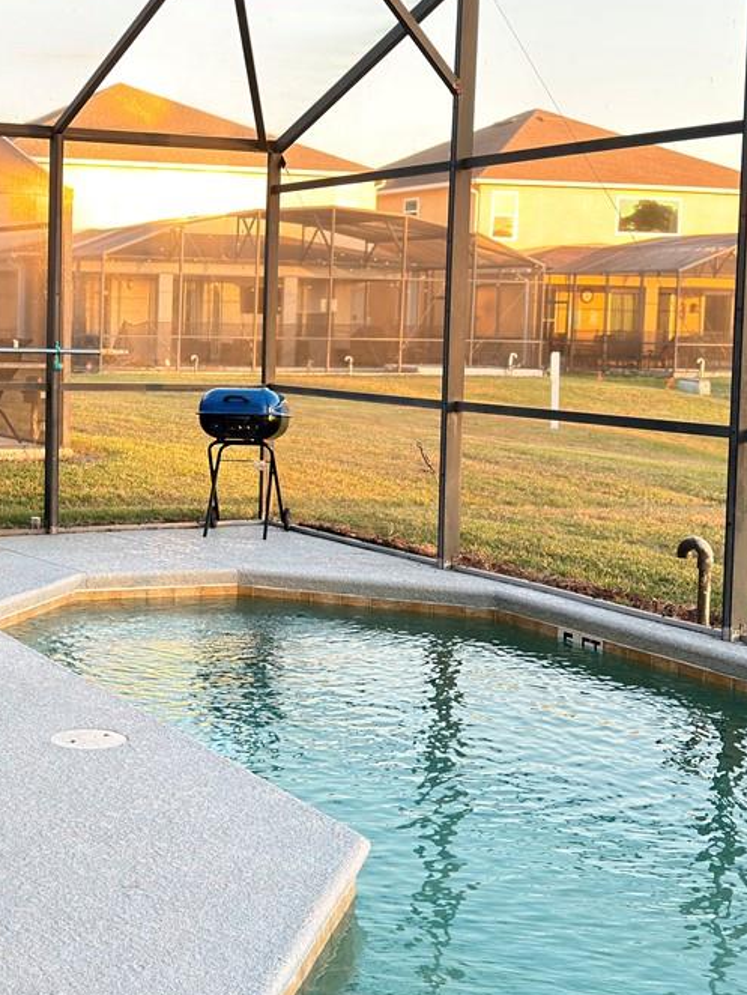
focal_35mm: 58
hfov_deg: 24.3
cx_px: 38
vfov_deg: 33.2
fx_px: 1668
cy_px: 425
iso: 100
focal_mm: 6.76
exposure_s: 1/91
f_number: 1.78
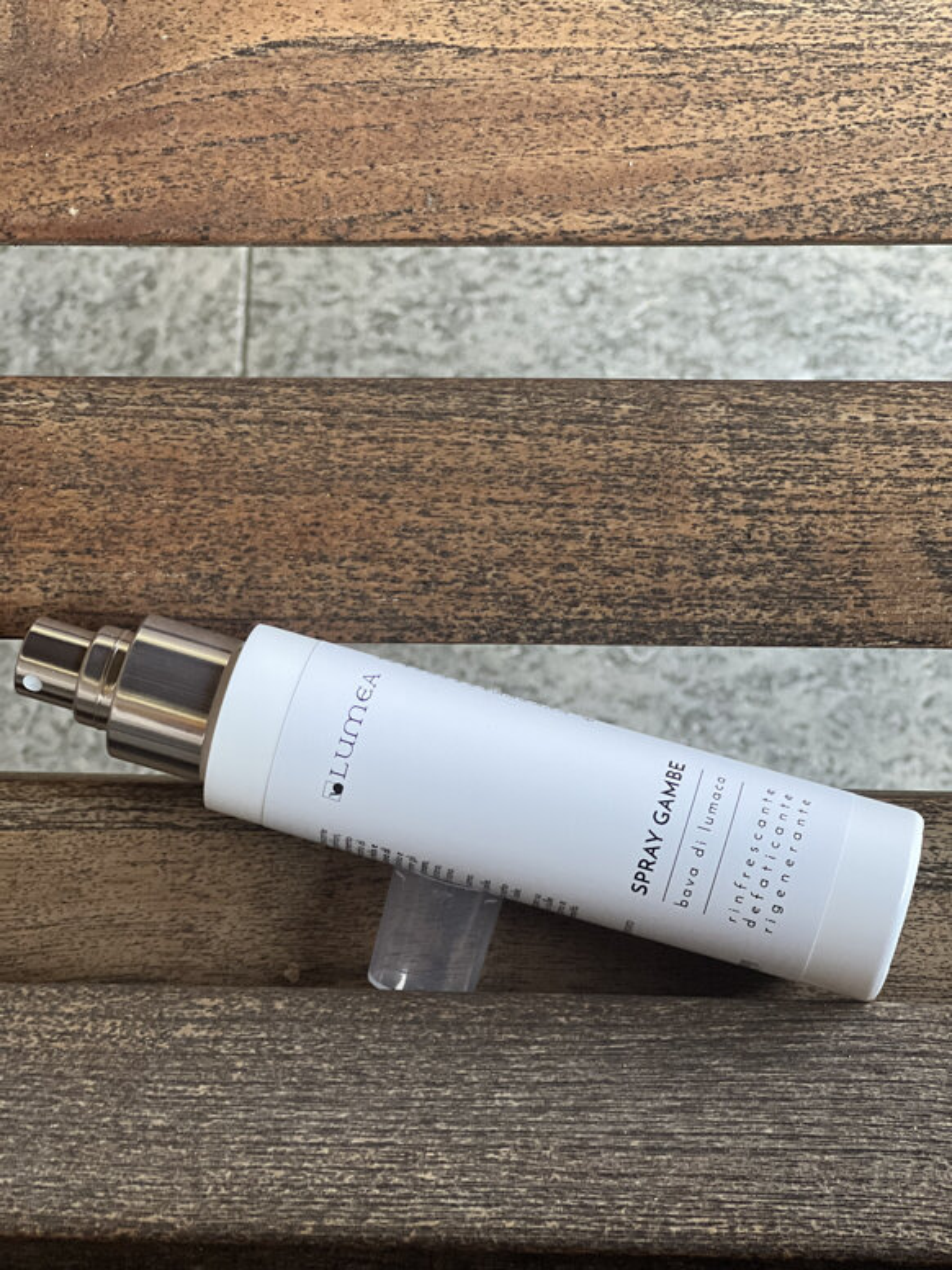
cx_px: 476
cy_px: 635
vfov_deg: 25.3
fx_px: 2824
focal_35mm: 77
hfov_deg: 19.1
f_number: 2.8
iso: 160
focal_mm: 9
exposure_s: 1/121
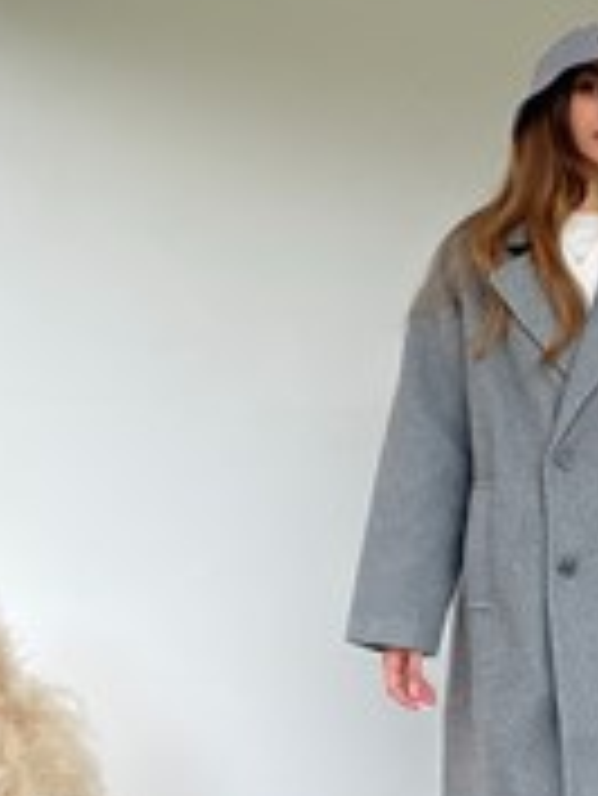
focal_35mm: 52
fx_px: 1196
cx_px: 571
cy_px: 468
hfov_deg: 26.8
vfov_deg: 36.7
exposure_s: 1/121
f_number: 2.2
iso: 80
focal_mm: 2.71
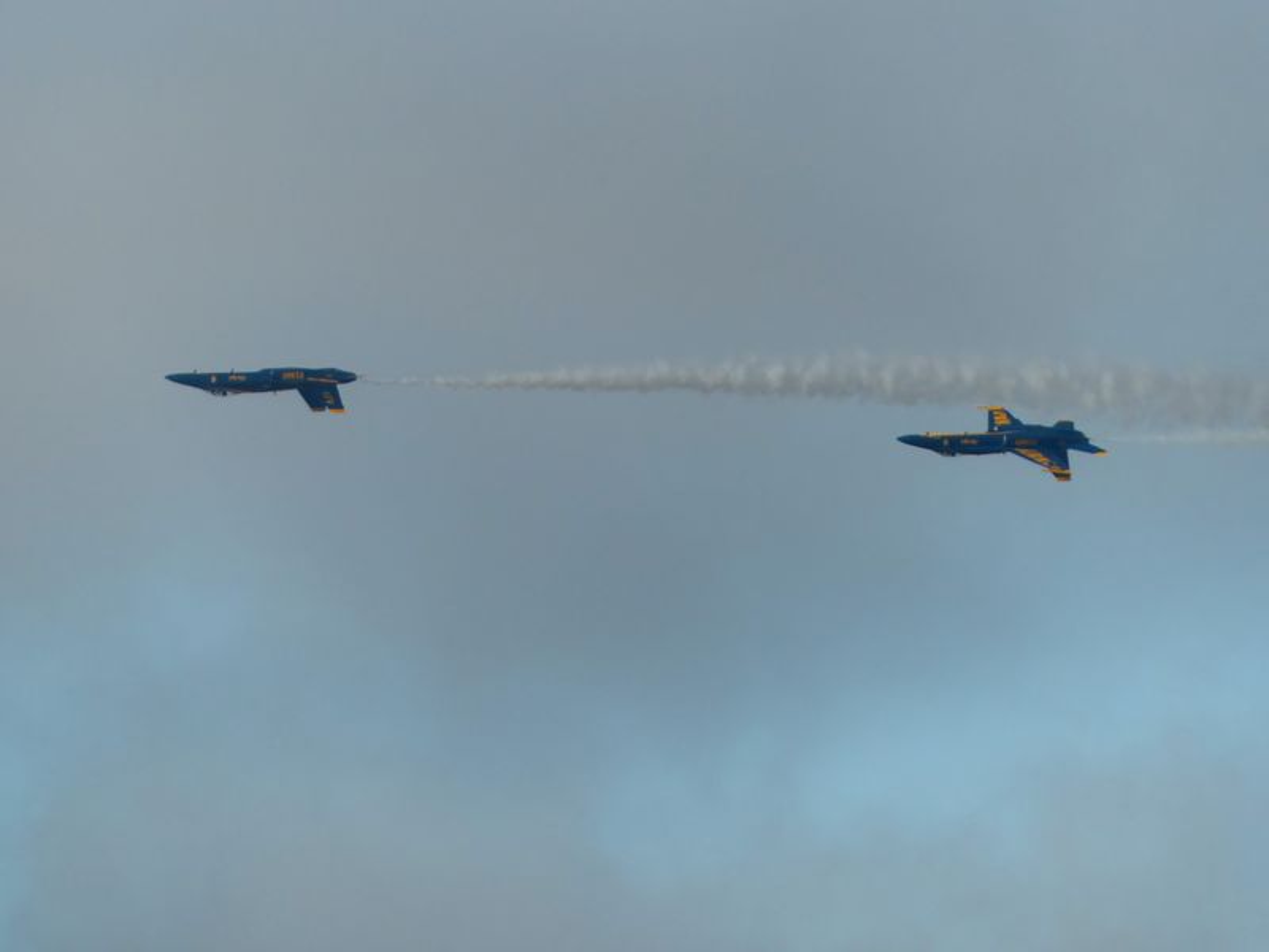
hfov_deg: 3.3
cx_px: 634
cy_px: 476
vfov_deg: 2.5
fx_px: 21996
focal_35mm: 600
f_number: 4
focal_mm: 108
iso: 100
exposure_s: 1/1600
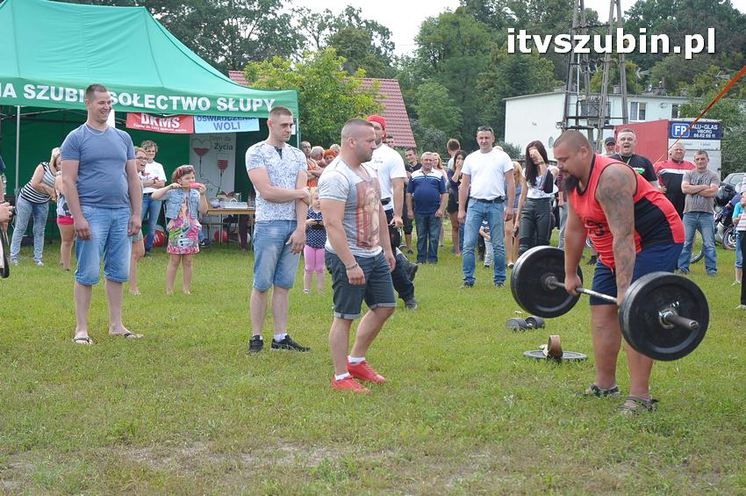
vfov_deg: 22.6
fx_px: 1242
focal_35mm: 60
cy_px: 248
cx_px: 373
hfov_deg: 33.4
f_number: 6.3
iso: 400
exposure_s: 1/160
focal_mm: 40
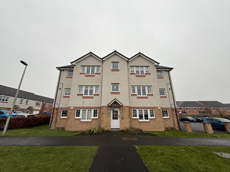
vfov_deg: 85.7
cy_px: 86
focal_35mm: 14
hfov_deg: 102.1
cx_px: 115
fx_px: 93
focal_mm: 2.22
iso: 50
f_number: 2.2
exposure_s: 1/152
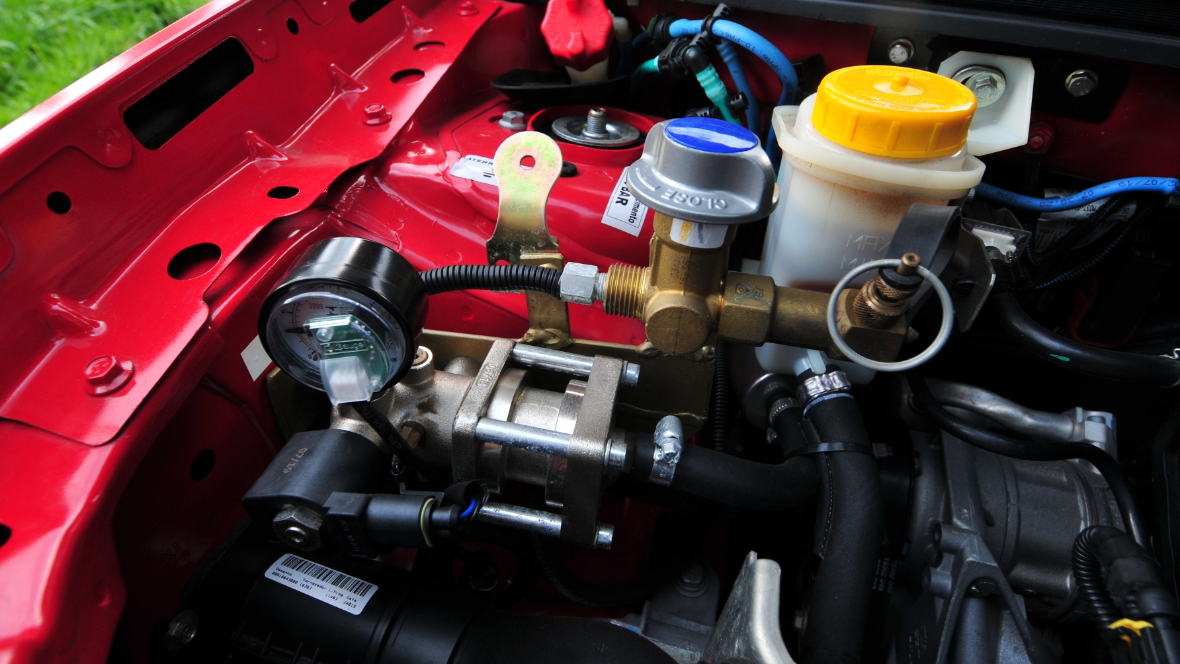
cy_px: 308
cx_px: 595
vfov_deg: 58.3
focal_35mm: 19
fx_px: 595
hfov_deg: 89.6
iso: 250
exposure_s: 1/60
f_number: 5.6
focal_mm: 12
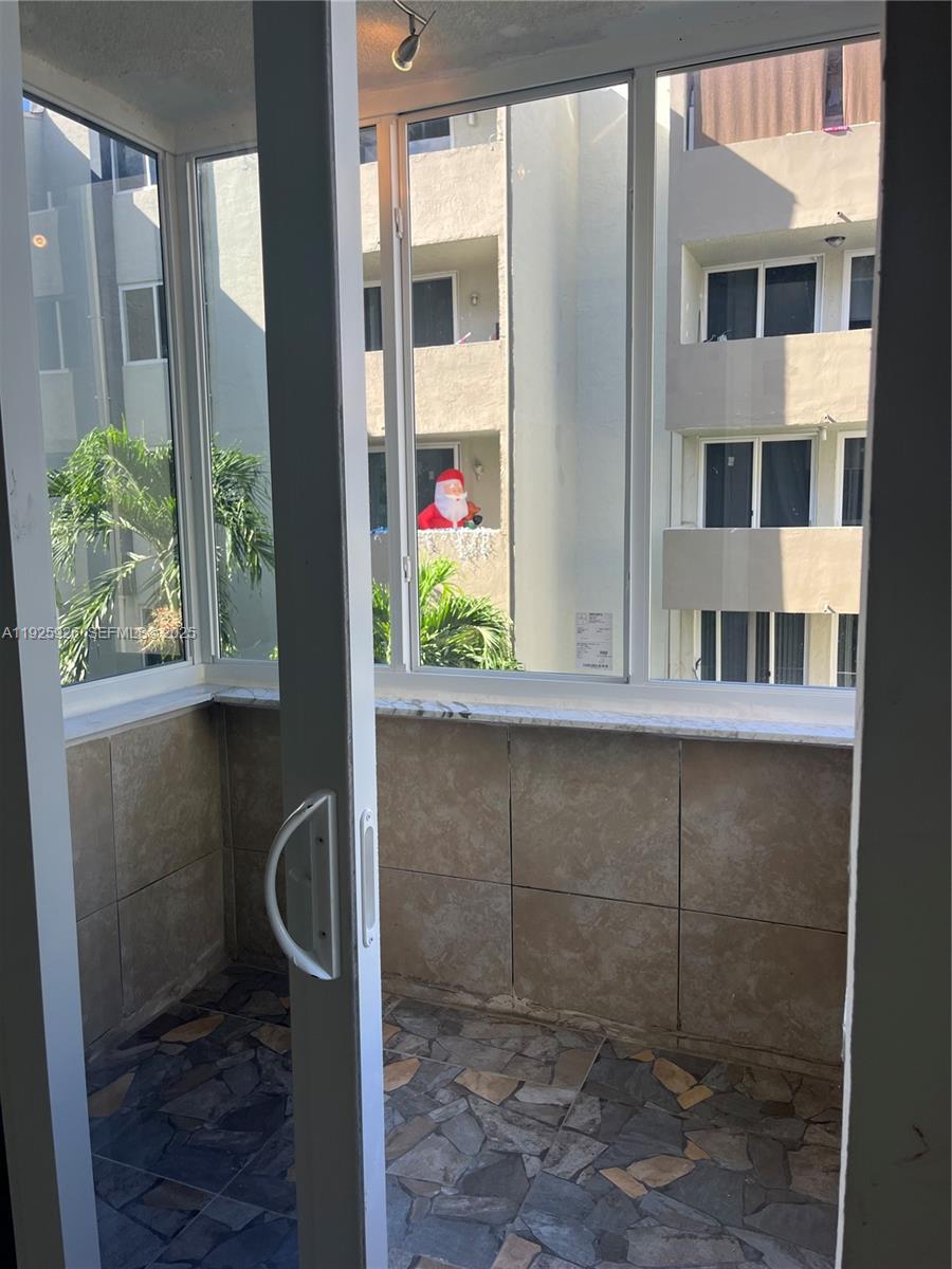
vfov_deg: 67.3
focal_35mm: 26
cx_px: 476
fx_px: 953
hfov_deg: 53.1
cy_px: 634
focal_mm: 5.1
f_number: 1.6
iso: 40
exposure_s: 1/166
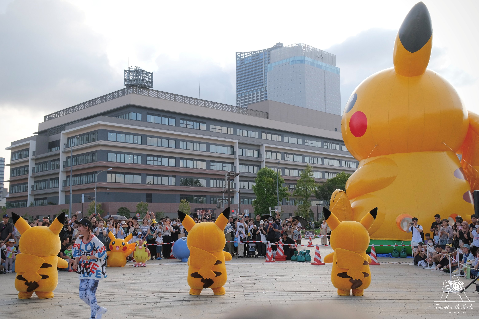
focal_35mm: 38
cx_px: 240
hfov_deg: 50.7
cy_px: 160
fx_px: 506
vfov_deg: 35.1
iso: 800
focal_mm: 25.1
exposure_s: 1/900
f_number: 5.6
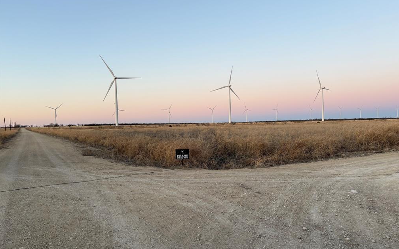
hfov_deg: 66.5
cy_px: 124
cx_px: 202
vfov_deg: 44.5
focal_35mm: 28
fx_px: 304
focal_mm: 5.96
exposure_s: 1/122
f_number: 1.6
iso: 40
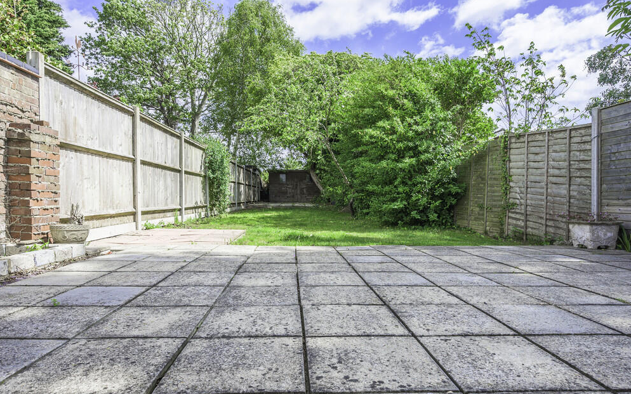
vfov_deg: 56.0
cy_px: 214
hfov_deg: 80.9
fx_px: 370
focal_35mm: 22
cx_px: 310
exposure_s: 1/125
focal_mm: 20.5
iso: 100
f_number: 9
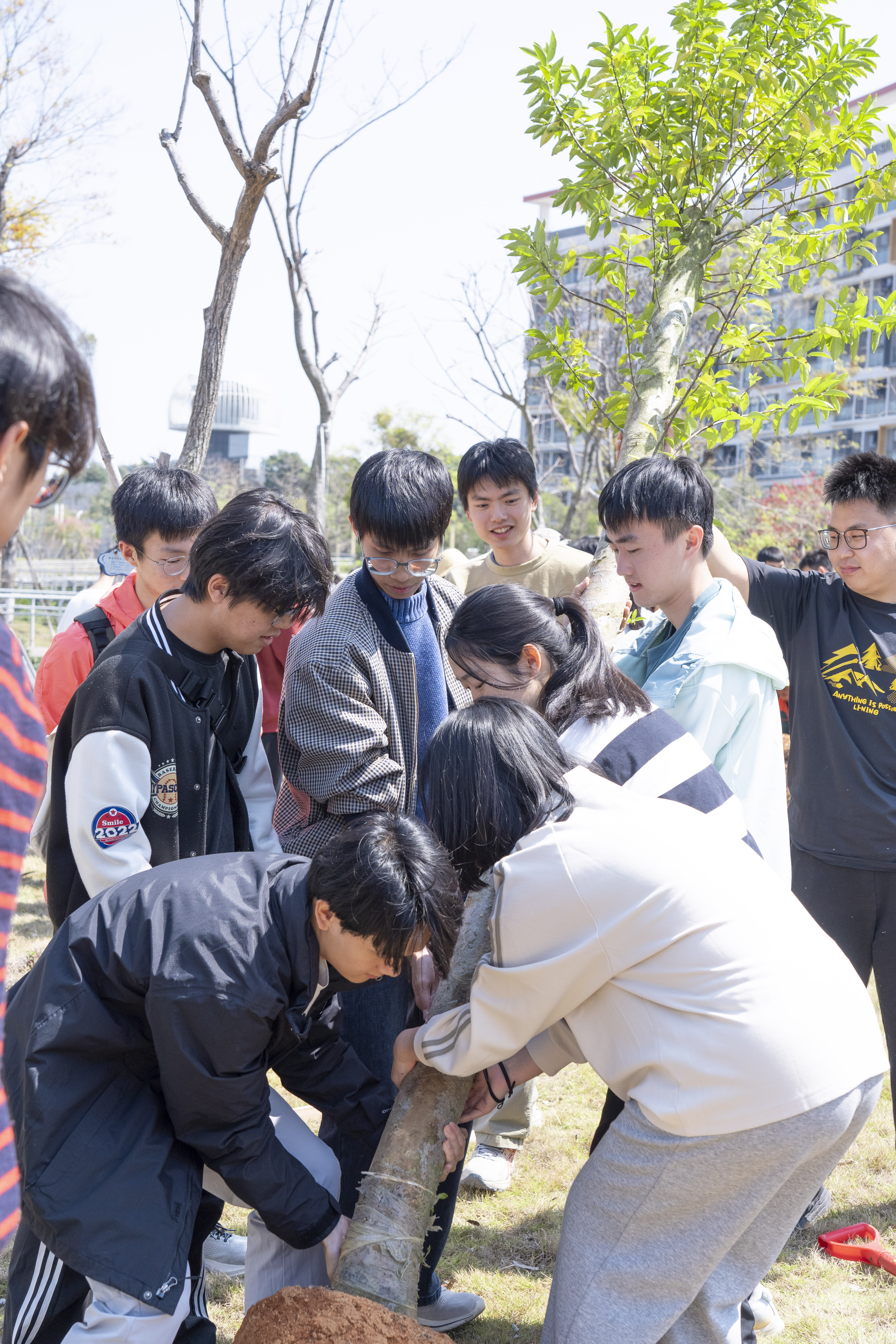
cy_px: 672
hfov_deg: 27.5
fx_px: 1829
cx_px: 448
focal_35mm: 49
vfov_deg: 40.3
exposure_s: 1/500
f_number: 6.3
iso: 400
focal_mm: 49
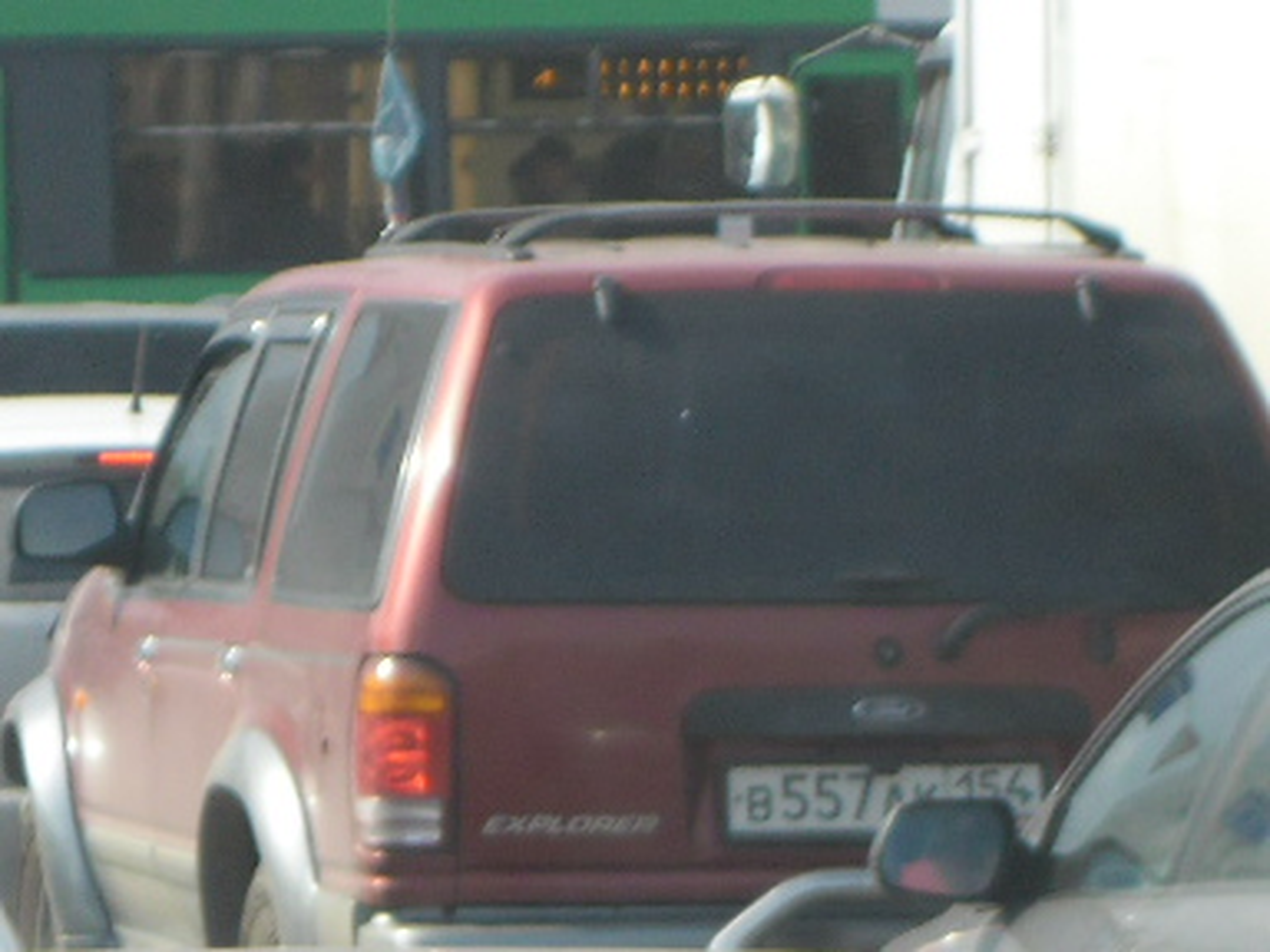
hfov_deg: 14.6
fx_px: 4953
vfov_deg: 11.0
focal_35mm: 135
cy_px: 476
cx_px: 635
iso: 80
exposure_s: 1/181
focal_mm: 24.5
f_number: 5.9
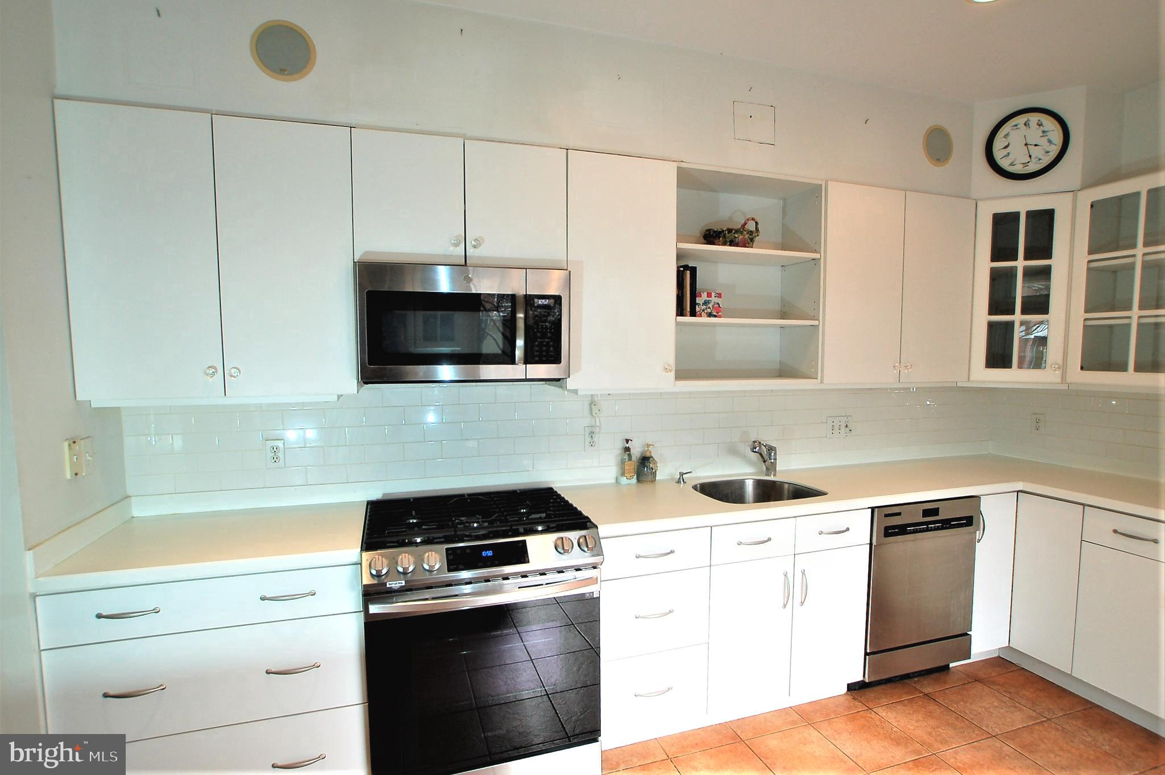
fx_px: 534
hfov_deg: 95.0
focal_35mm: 16
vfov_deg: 72.0
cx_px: 582
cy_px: 388
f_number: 4.5
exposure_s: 1/60
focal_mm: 11
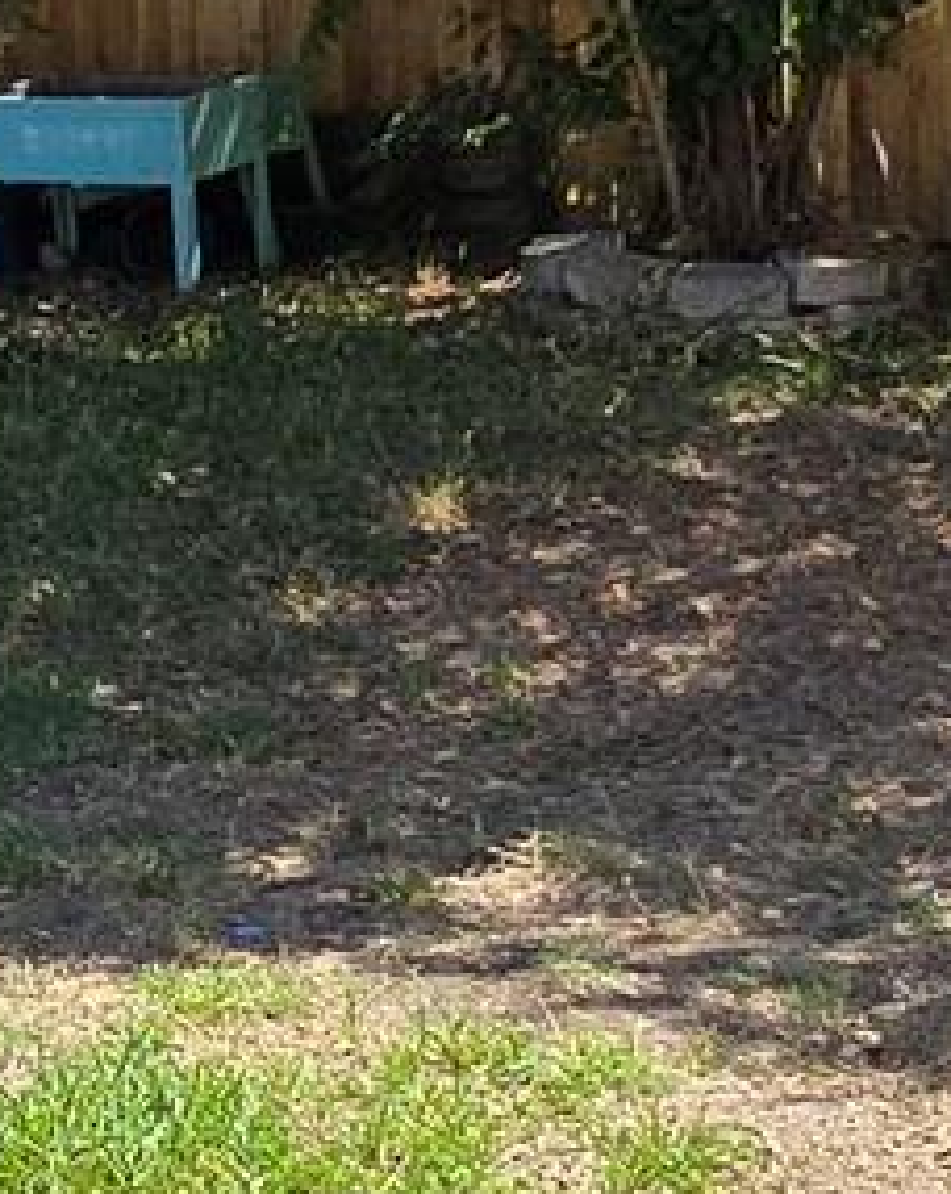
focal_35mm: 91
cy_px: 296
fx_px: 3208
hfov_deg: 15.9
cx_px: -330
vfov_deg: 20.9
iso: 64
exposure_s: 1/2000
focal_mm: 2.2
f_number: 2.2
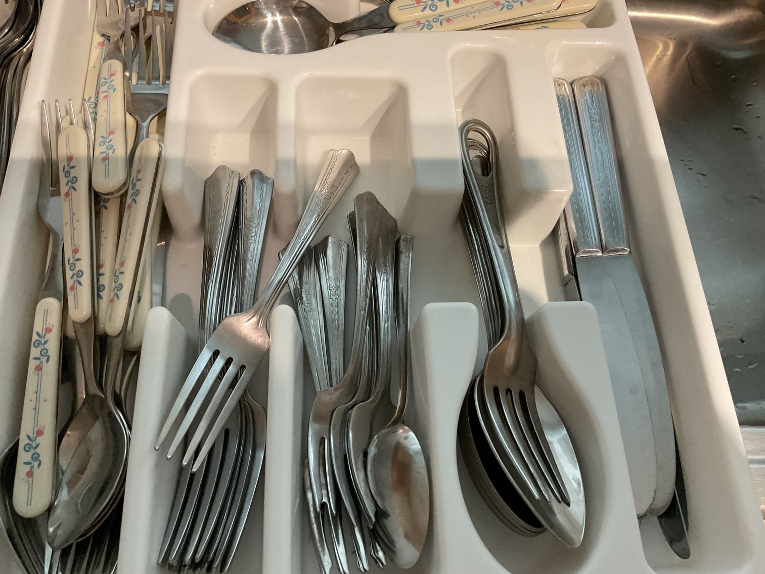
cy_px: 287
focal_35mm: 29
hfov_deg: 61.7
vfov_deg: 48.2
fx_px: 641
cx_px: 382
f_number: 1.8
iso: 125
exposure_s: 1/60
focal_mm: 3
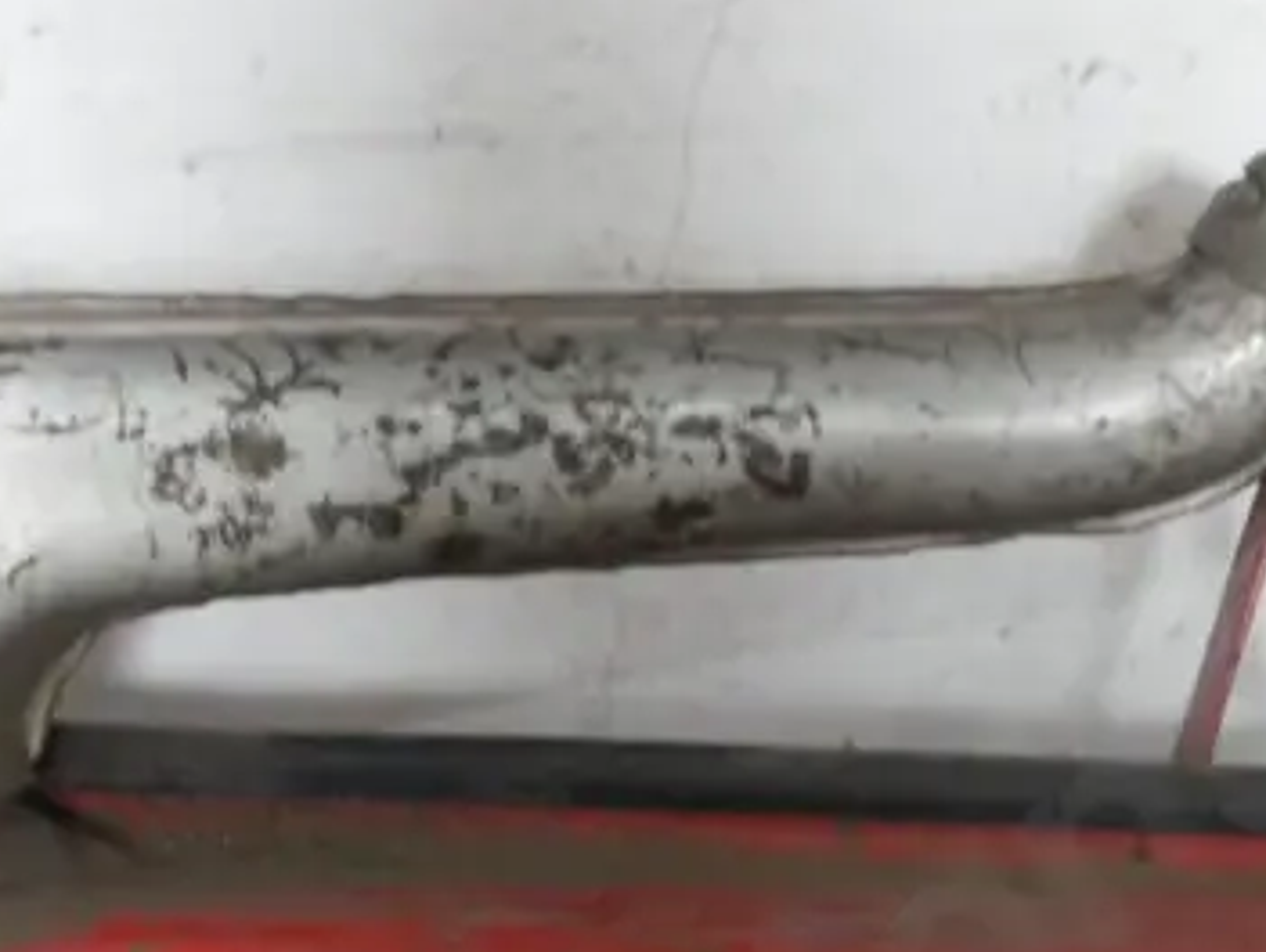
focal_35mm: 105
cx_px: 534
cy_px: 1282
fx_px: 3844
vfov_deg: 13.5
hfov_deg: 18.7
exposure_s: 1/50
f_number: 5
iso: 3200
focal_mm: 18
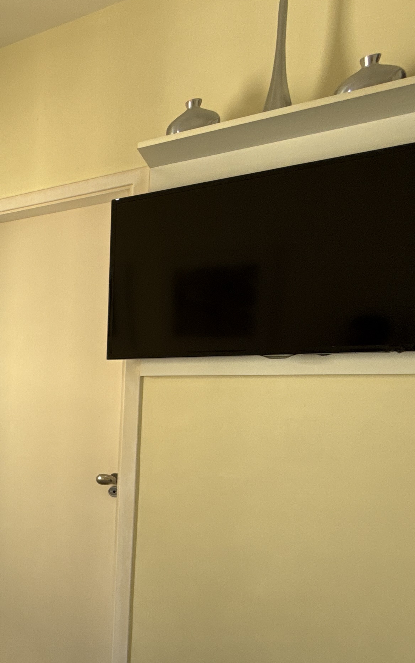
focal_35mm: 32
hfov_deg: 27.7
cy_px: 435
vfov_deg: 58.5
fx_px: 579
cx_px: -198
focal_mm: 2.22
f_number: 2.2
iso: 64
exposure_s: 1/99
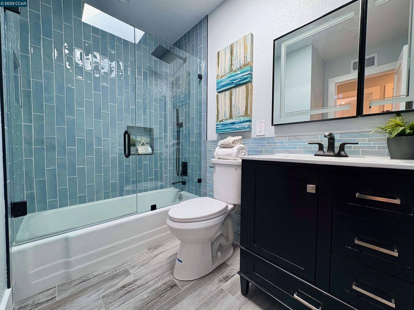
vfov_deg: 85.7
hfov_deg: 102.1
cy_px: 155
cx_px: 207
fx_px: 167
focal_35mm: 14
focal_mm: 2.22
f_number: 2.2
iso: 125
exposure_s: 1/120
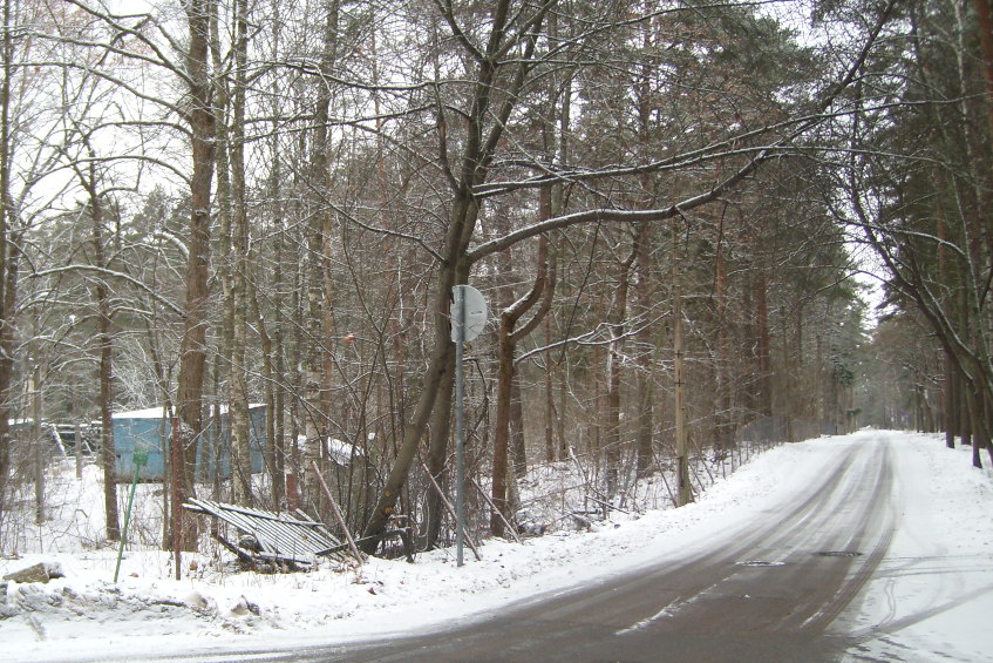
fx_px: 1214
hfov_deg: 44.3
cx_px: 403
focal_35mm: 44
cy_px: 350
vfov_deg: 30.5
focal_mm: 5.8
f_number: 2.8
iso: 50
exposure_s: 1/44
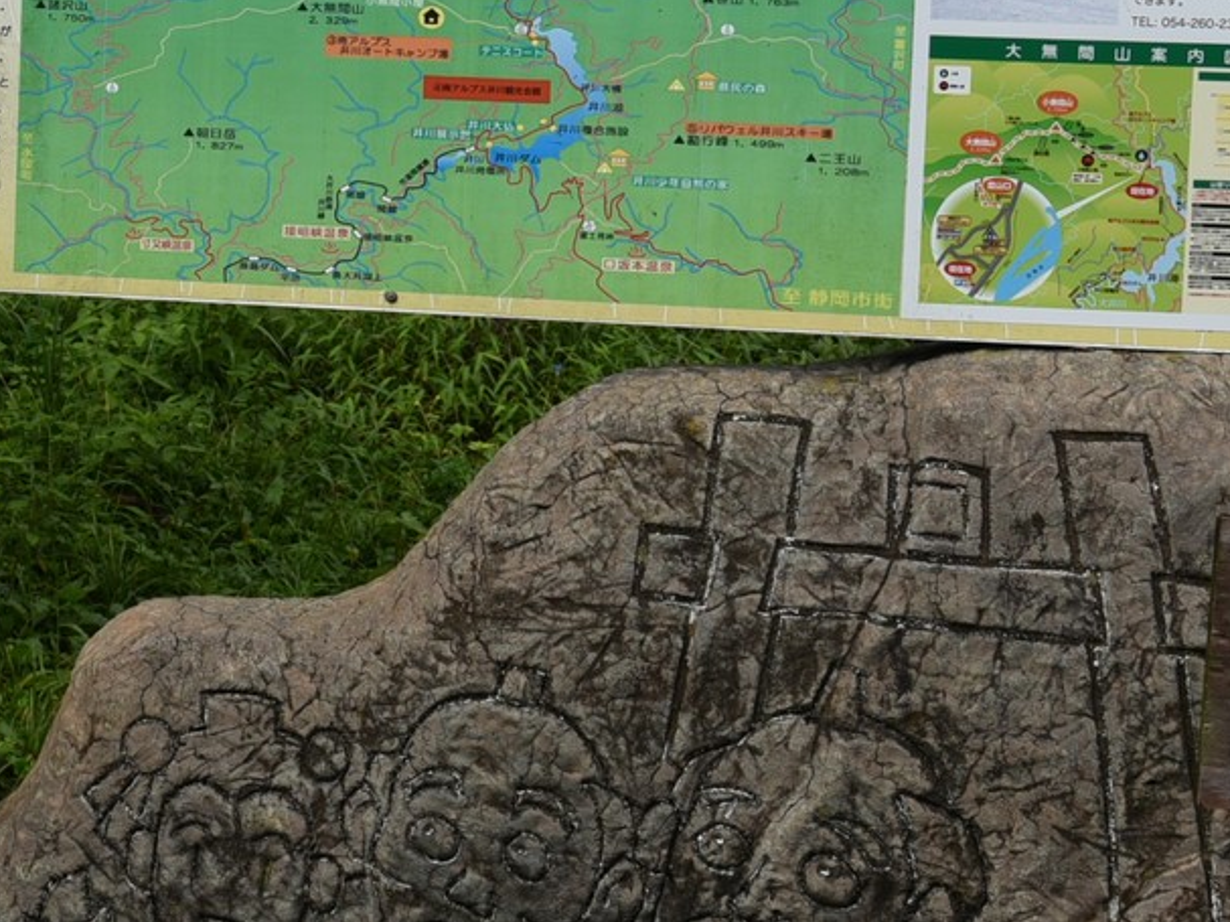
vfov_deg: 19.5
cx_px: 8
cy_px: -45
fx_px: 2593
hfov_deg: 25.4
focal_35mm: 73
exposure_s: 1/125
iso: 100
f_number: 8
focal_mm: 24
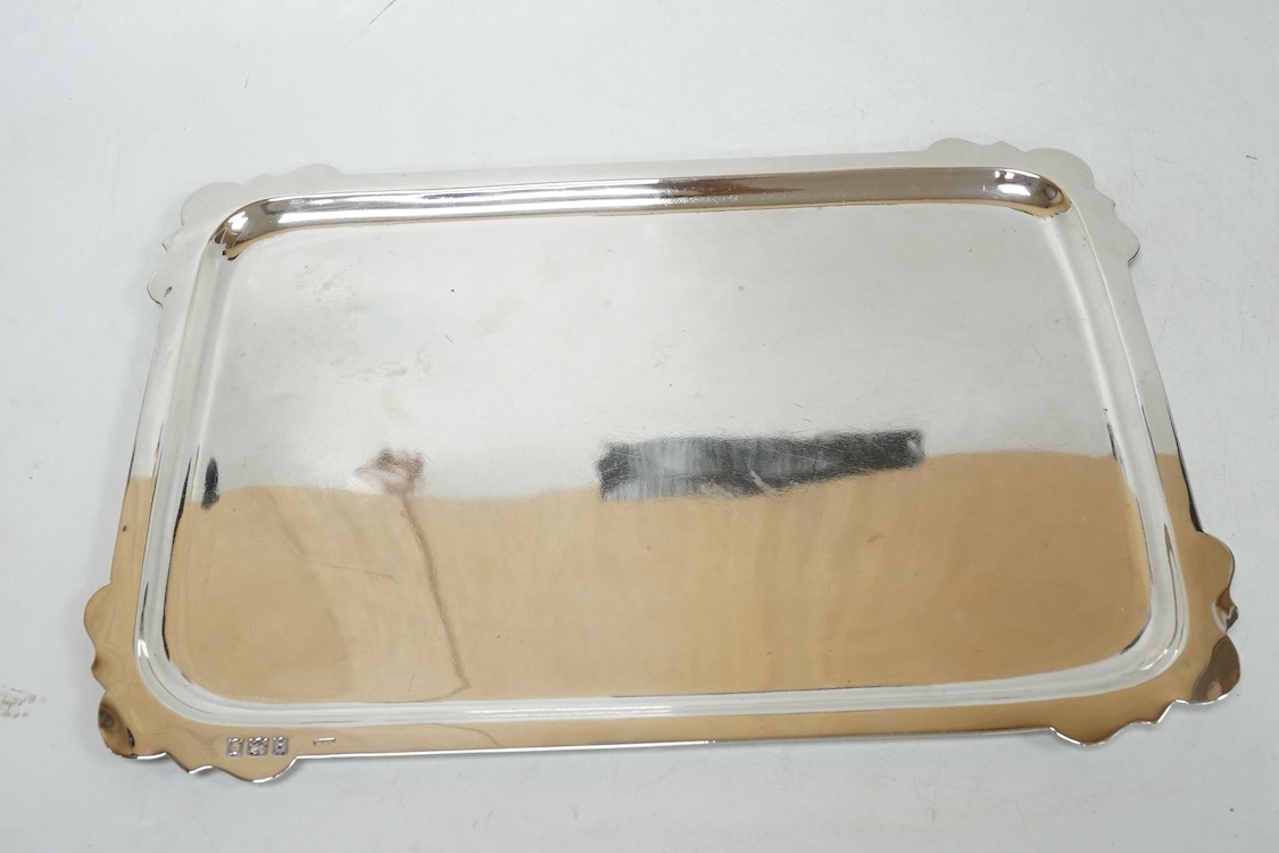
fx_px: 1599
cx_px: 640
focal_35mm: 45
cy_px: 426
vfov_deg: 29.9
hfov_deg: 43.6
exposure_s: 1/125
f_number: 8
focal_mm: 30
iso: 2500
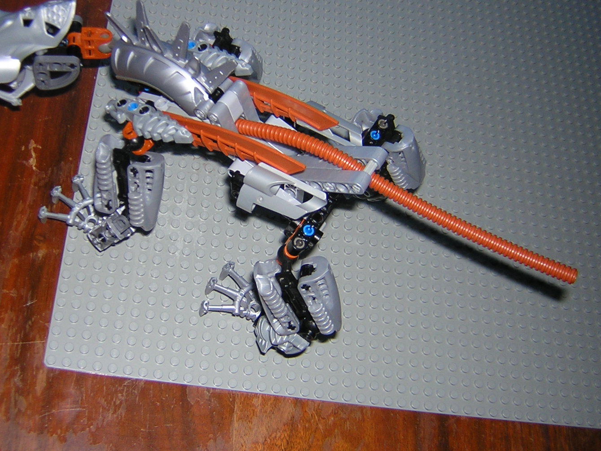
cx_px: 244
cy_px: 191
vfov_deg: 33.5
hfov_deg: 43.7
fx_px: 747
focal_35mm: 43
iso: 100
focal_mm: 4.7
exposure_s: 1/60.1
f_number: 2.6
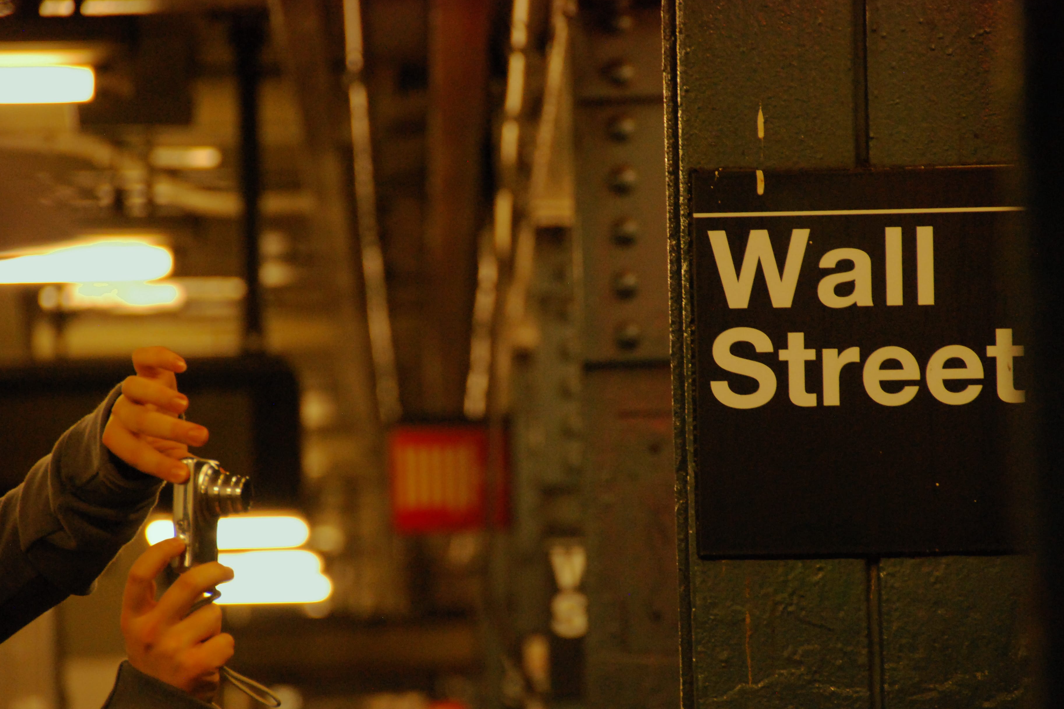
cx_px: 540
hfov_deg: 6.5
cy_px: 373
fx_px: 9398
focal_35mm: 318
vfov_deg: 4.3
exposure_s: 1/40
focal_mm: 200
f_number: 5.6
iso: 1600
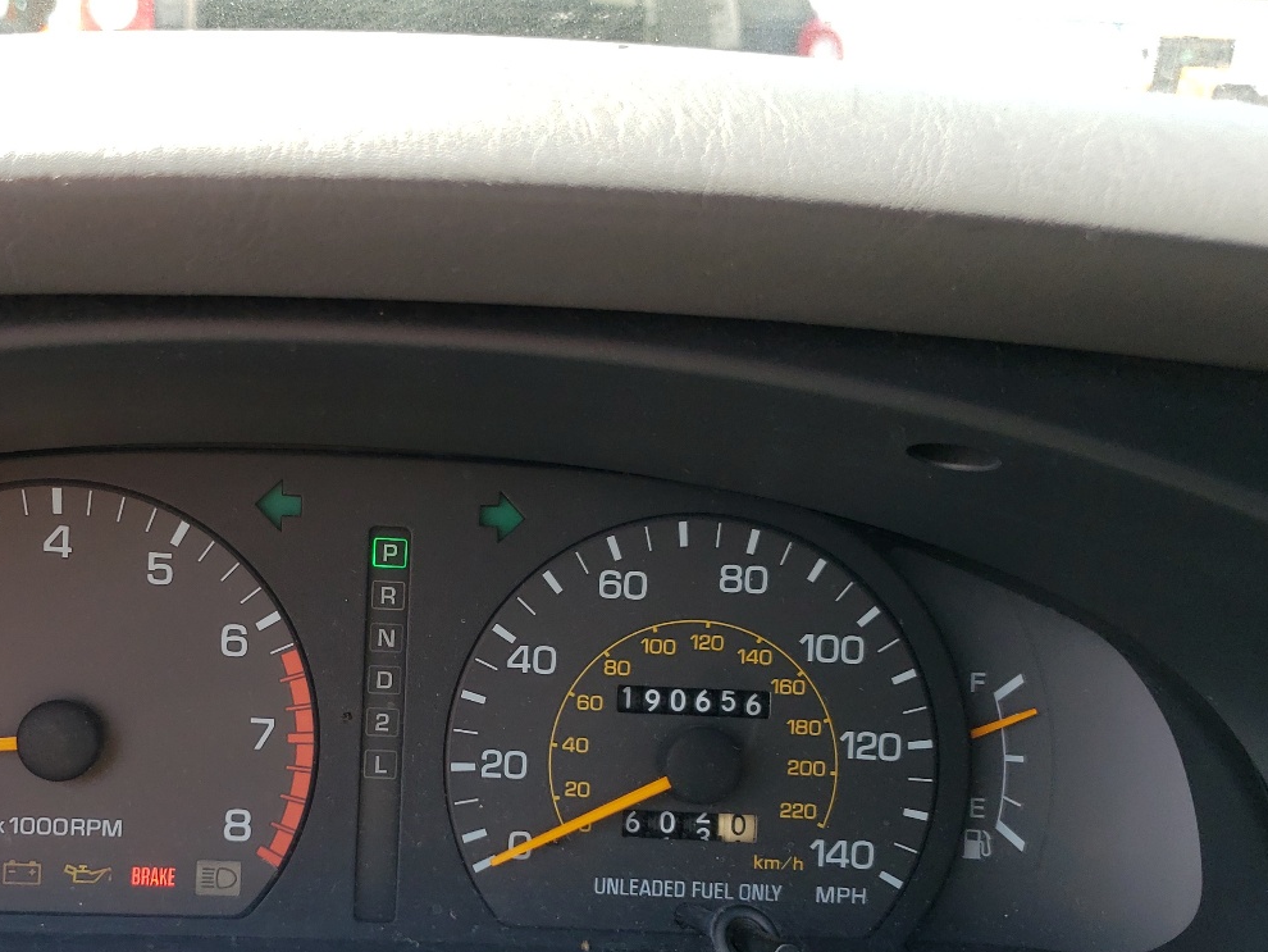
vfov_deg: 33.8
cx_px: 403
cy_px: 684
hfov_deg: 44.0
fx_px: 1539
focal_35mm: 42
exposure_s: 1/323
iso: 50
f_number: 1.5
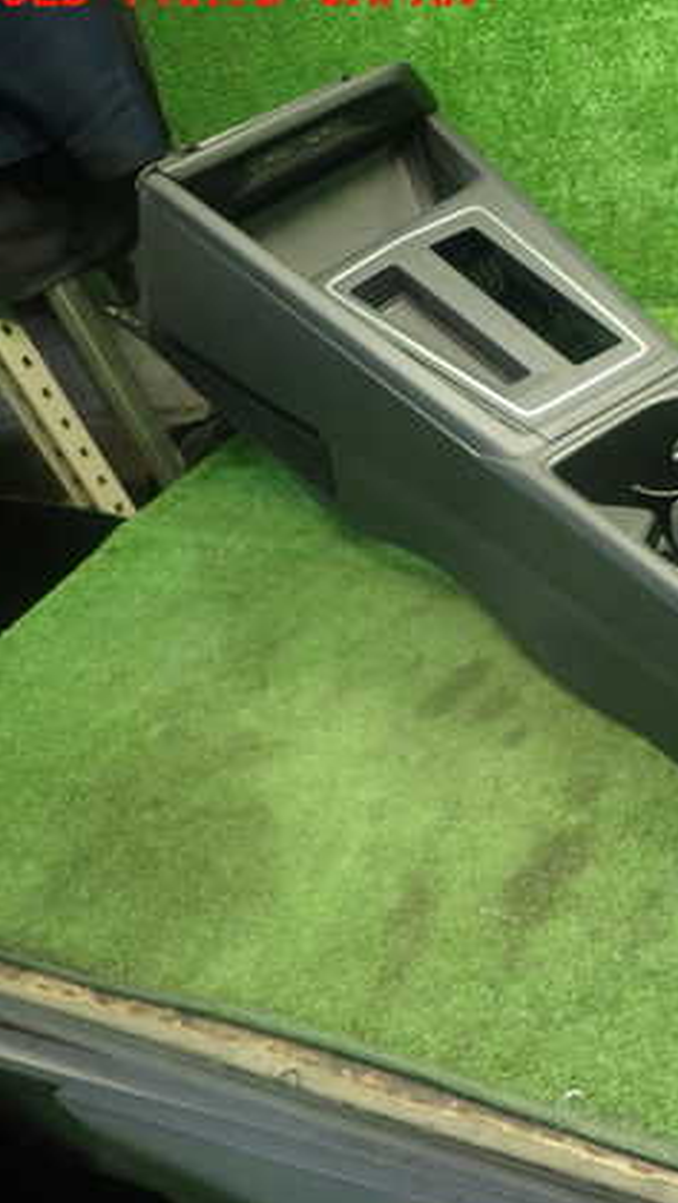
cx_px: 813
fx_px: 1245
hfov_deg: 27.0
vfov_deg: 51.6
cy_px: 597
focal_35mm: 39
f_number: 2
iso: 250
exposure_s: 1/30
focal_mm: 4.5
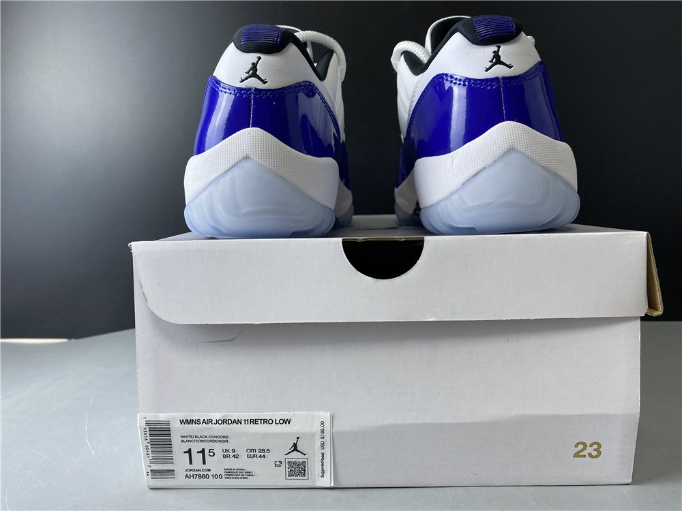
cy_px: 256
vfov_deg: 53.1
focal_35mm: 26
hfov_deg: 67.3
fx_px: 512
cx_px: 341
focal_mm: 4.25
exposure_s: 1/100
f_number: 1.8
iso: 80
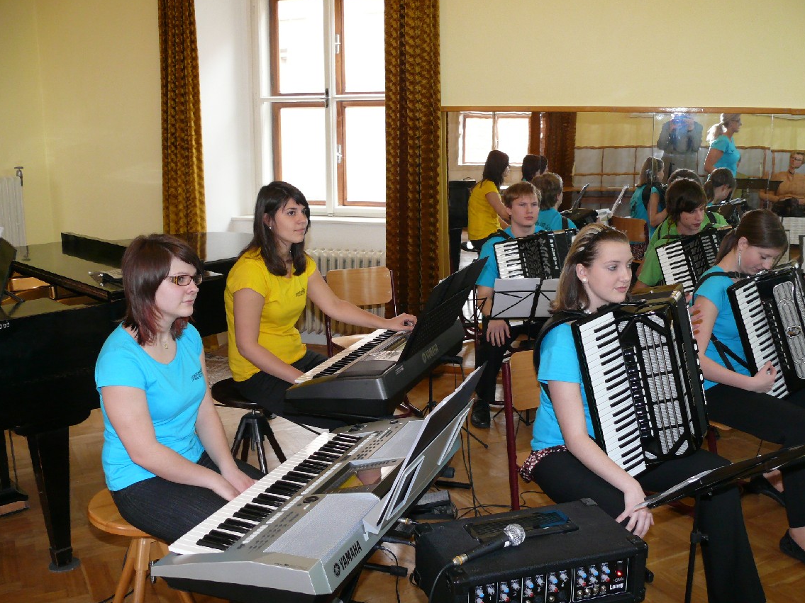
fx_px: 860
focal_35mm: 37
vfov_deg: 38.7
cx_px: 423
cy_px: 299
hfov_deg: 50.1
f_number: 2.8
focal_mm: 7.4
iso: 200
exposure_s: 1/30
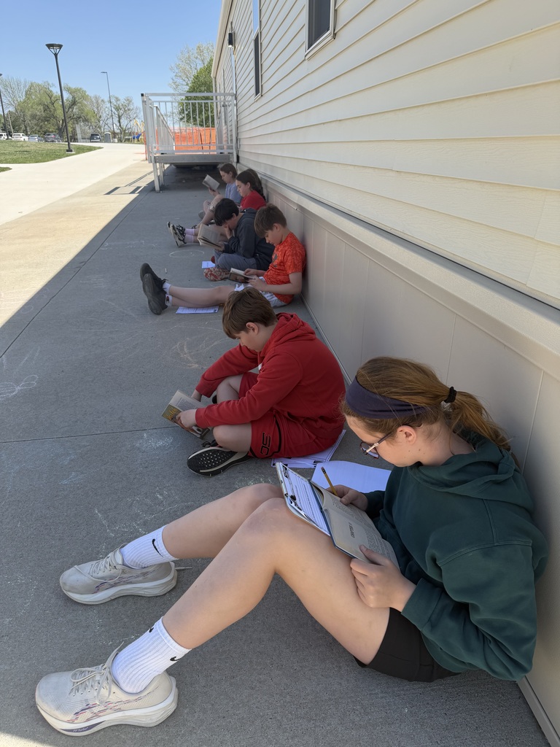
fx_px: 518
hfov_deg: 56.8
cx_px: 280
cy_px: 374
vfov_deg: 71.6
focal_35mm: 24
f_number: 1.78
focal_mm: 6.76
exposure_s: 1/2232
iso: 100
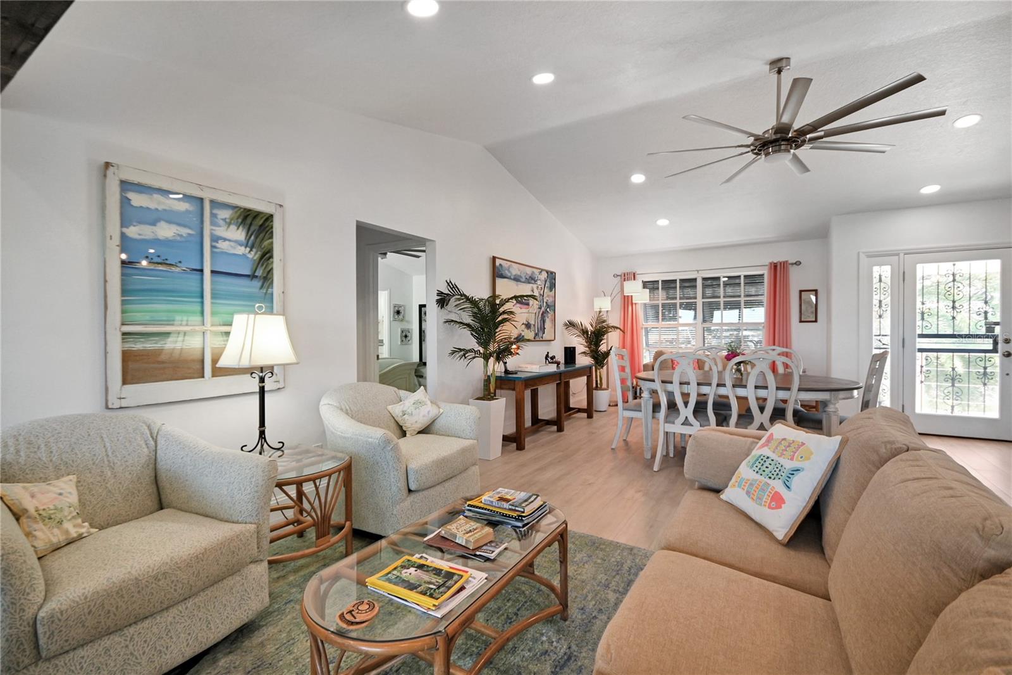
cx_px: 506
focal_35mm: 15
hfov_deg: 100.4
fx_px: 422
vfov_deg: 77.3
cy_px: 338
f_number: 5.6
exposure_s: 1/125
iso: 1000
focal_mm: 10
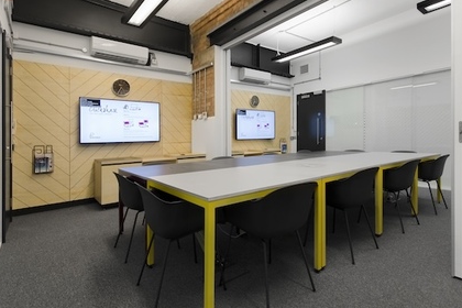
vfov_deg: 62.6
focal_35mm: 20
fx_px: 251
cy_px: 129
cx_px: 242
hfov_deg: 85.1
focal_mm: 11
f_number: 9
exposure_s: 1/3
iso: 100
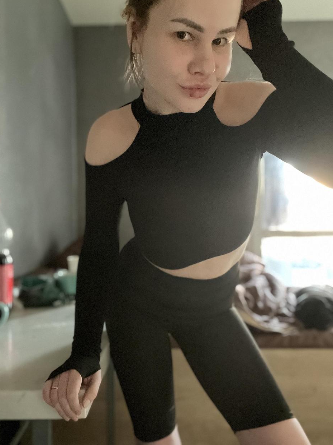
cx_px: 164
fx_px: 398
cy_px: 215
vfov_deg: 58.3
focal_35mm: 31
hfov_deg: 45.4
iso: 1000
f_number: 2.2
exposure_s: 1/15
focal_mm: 2.71
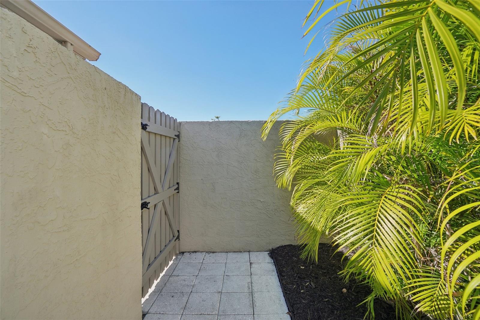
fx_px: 200
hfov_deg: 100.4
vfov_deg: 77.3
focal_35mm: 15
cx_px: 240
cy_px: 160
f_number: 8
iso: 100
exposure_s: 1/125
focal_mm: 10
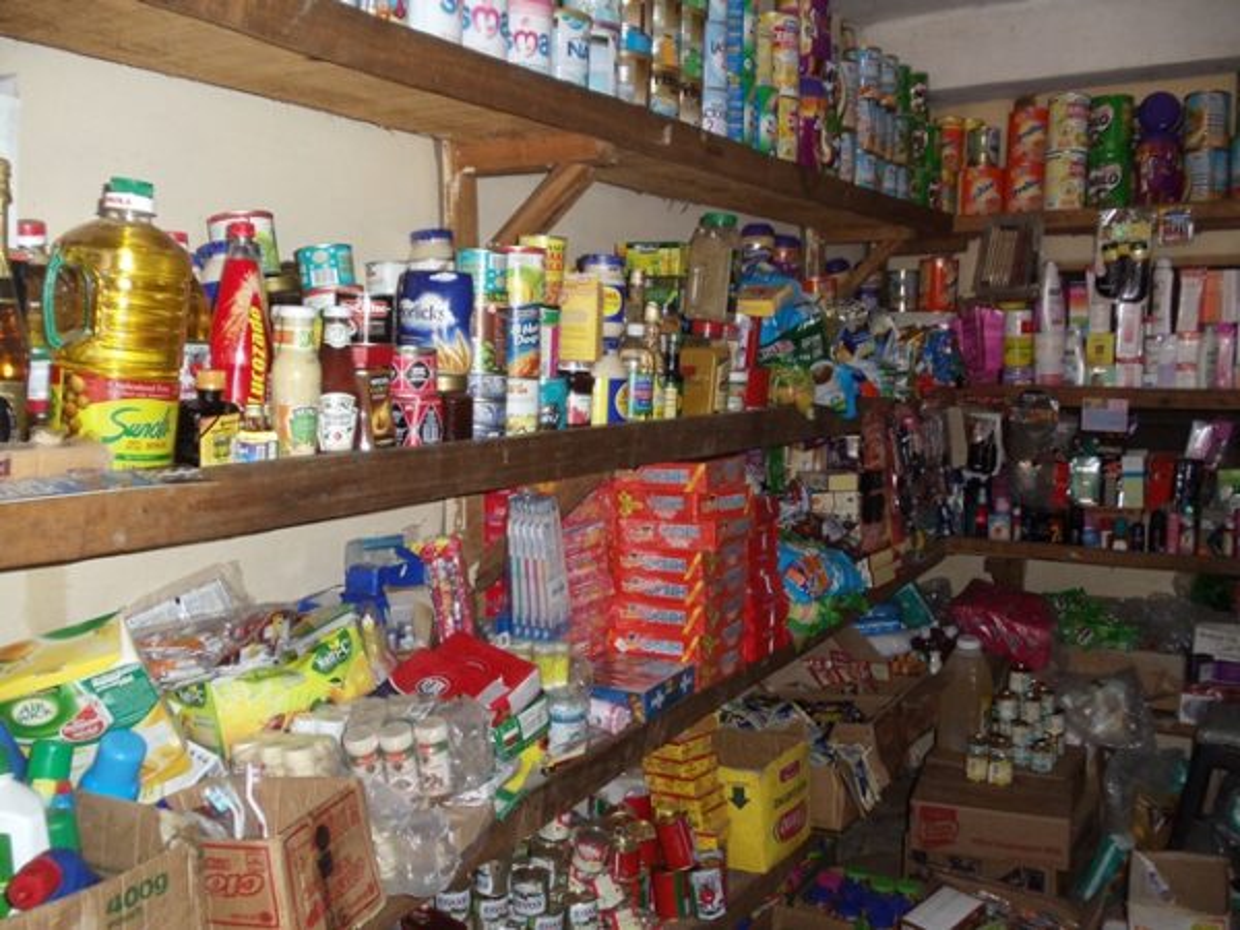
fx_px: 1576
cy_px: 465
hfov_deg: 42.9
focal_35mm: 44
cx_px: 620
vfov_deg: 32.9
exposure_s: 1/30
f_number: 3.5
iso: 200
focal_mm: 6
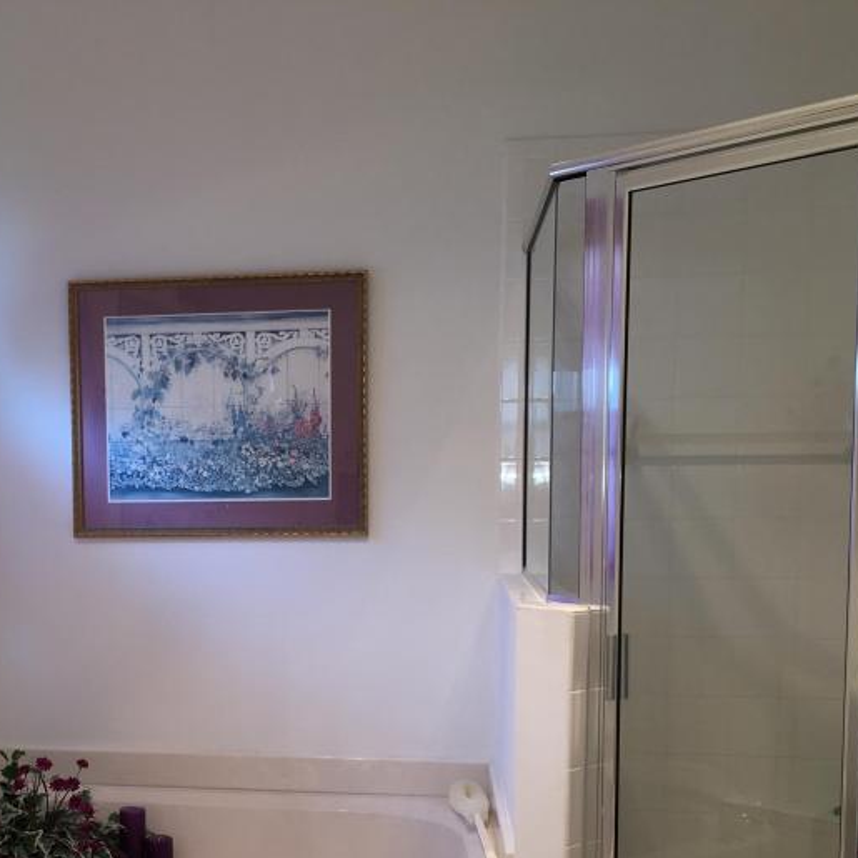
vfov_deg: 32.9
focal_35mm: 51
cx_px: 162
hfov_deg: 32.4
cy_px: 625
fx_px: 1430
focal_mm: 4.15
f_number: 2.2
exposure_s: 1/40
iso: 25
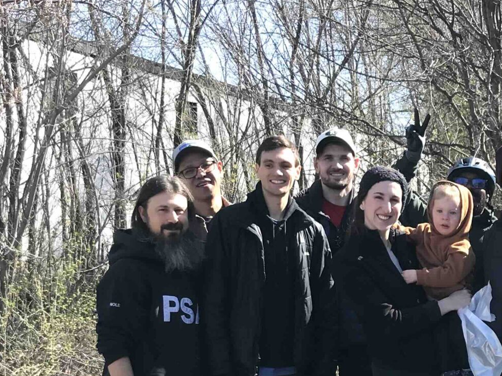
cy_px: 352
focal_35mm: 73
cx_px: 501
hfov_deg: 25.4
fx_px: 1058
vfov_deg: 19.7
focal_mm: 3.99
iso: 20
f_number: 1.8
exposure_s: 1/725
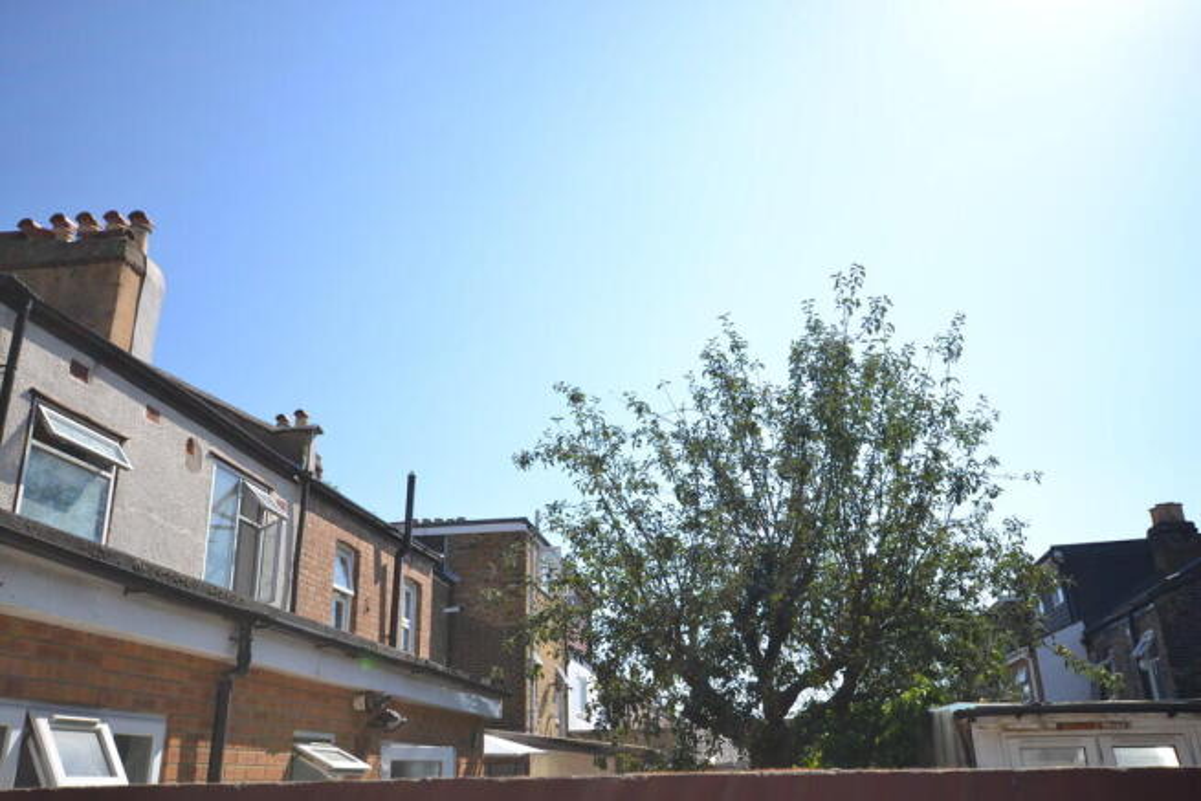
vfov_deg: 43.6
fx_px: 1001
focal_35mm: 30
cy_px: 400
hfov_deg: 61.9
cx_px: 600
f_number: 7.1
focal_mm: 20
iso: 100
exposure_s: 1/200
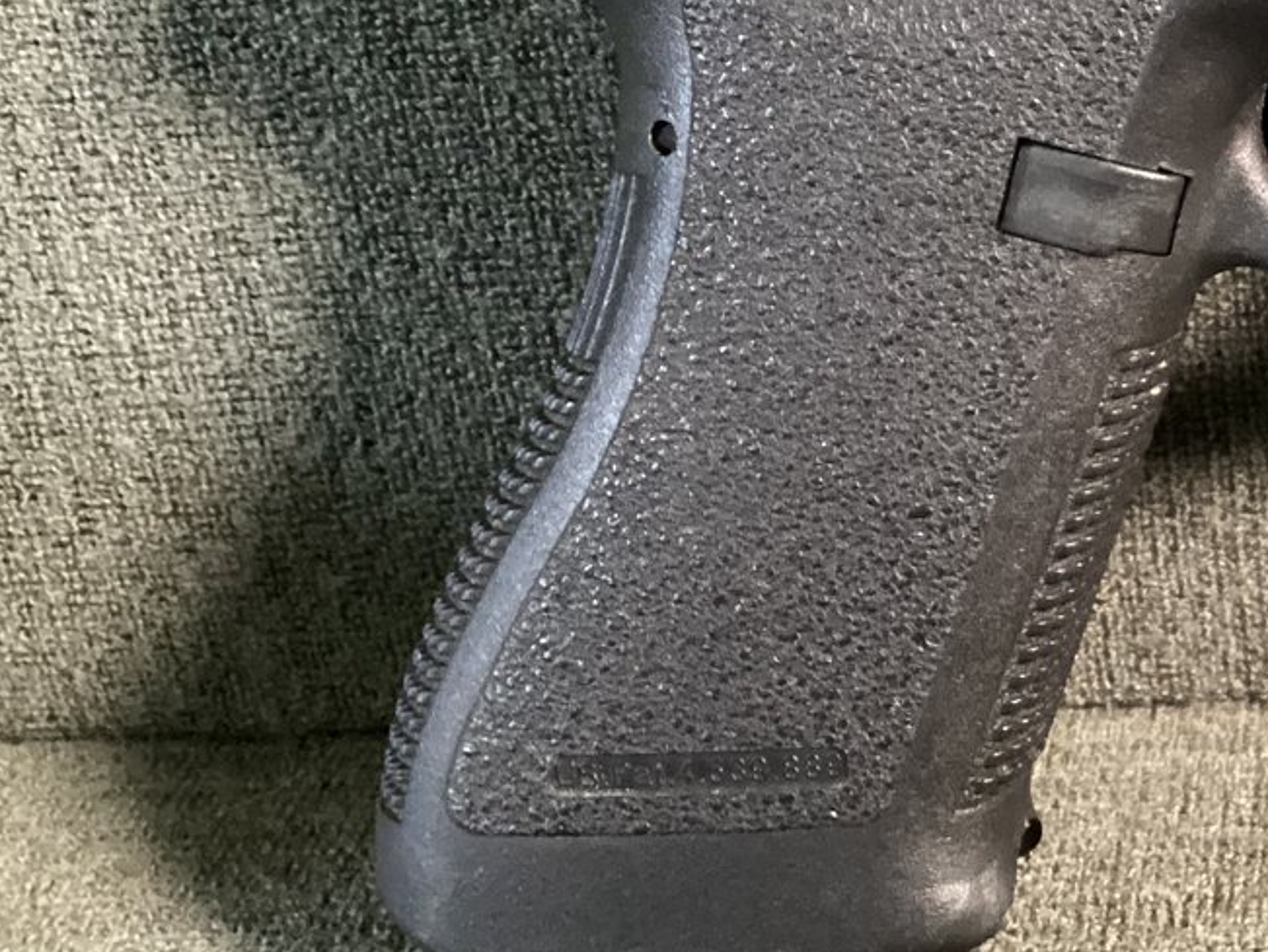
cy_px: 194
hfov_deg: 24.9
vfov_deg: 20.2
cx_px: 1429
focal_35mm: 72
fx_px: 2639
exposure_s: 1/30
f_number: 2.4
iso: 400
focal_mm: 3.3
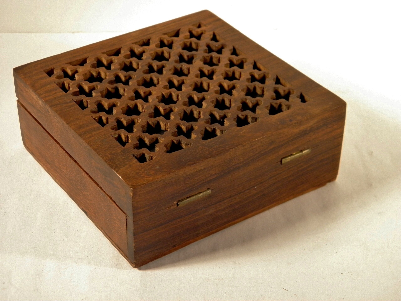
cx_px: 200
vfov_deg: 21.6
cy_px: 150
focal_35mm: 68
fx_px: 788
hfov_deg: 28.6
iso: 200
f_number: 4.3
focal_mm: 12.2
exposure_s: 1/30
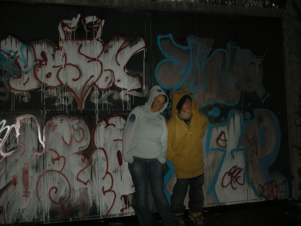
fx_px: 400
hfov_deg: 41.2
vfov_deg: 31.5
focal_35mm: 46
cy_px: 113
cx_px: 150
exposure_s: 1
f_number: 3.5
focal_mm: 7.7
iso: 200
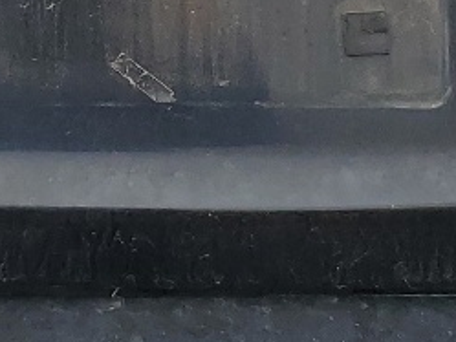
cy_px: -35
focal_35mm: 167
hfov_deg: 11.8
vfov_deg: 8.8
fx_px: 2201
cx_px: 82
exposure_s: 1/1429
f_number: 1.5
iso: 50
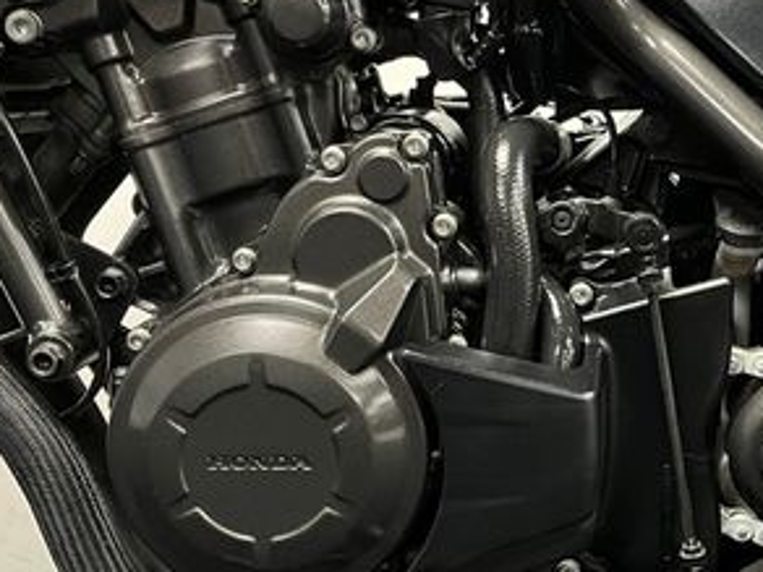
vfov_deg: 25.6
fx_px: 1256
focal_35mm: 57
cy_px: 259
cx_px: 572
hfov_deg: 33.1
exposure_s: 1/33
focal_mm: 5.1
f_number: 1.6
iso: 640
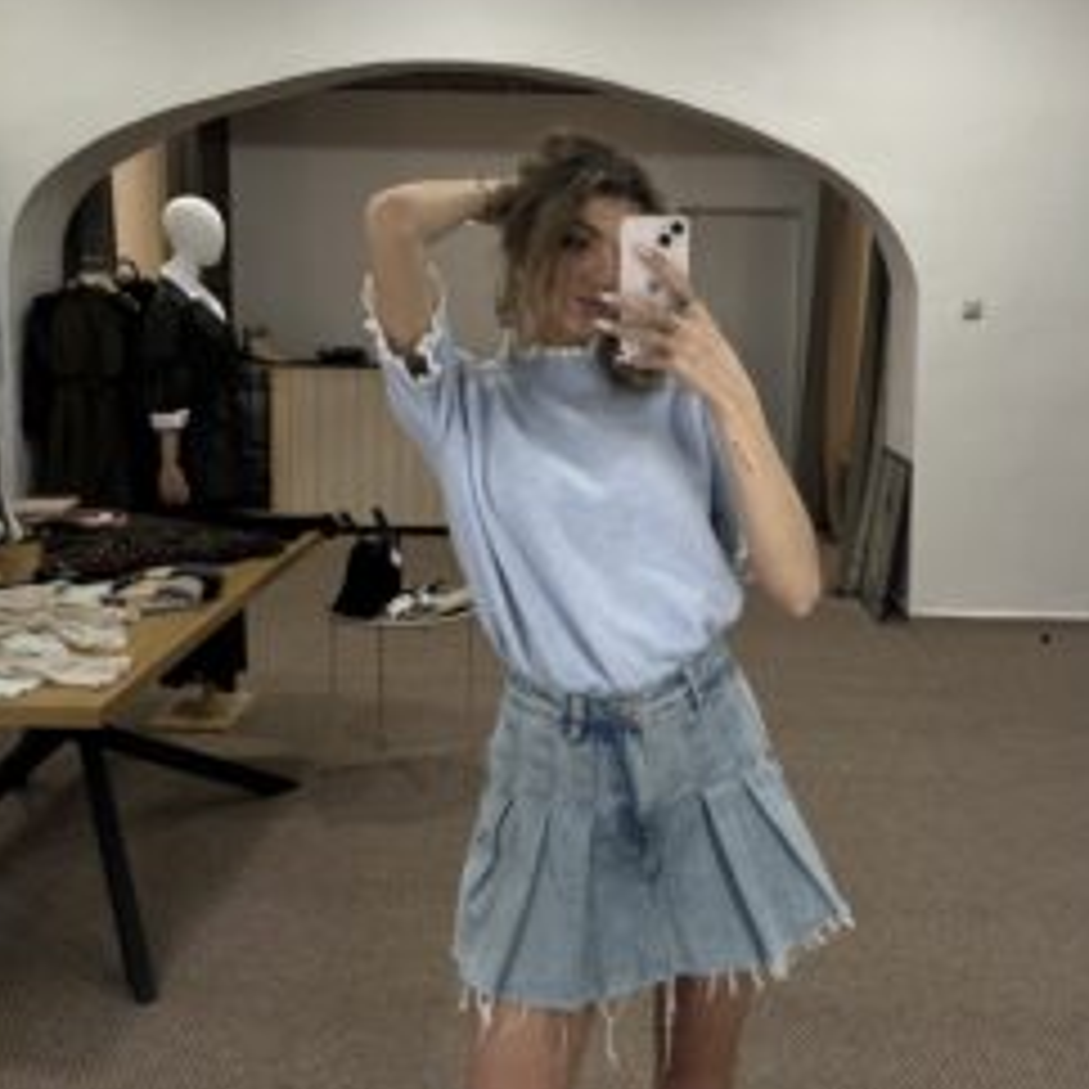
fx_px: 1353
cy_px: 405
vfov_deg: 43.5
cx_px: 594
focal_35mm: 38
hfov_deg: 43.8
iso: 40
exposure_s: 1/100
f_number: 1.6
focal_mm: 5.1
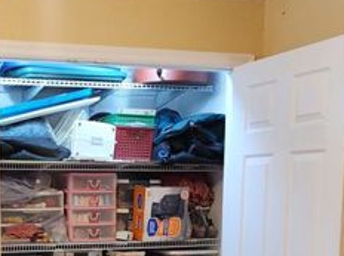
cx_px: 57
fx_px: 694
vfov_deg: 20.1
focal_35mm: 70
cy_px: 277
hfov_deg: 27.2
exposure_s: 1/120
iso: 400
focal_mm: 6.4
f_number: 1.8
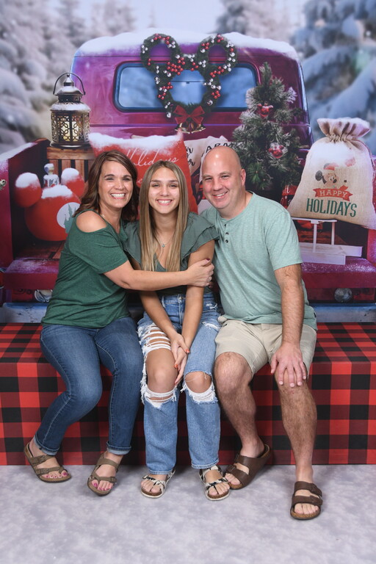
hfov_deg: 28.1
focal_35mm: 48
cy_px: 282
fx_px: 752
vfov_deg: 41.1
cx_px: 188
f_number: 6.3
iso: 640
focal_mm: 32
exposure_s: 1/125
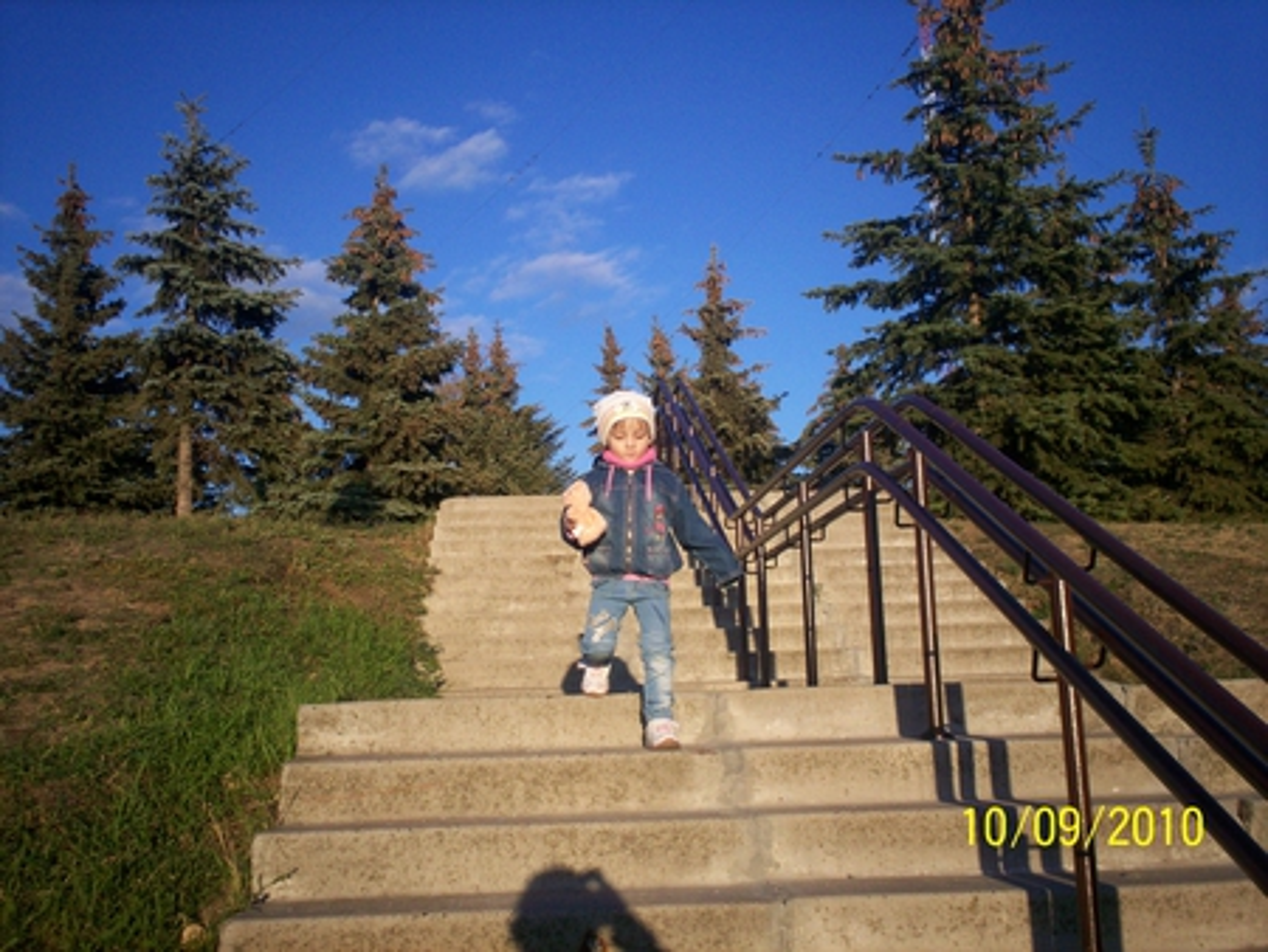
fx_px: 1319
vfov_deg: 39.7
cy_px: 476
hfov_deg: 51.3
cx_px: 634
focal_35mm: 36
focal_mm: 6
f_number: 4.5
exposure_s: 1/421
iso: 100
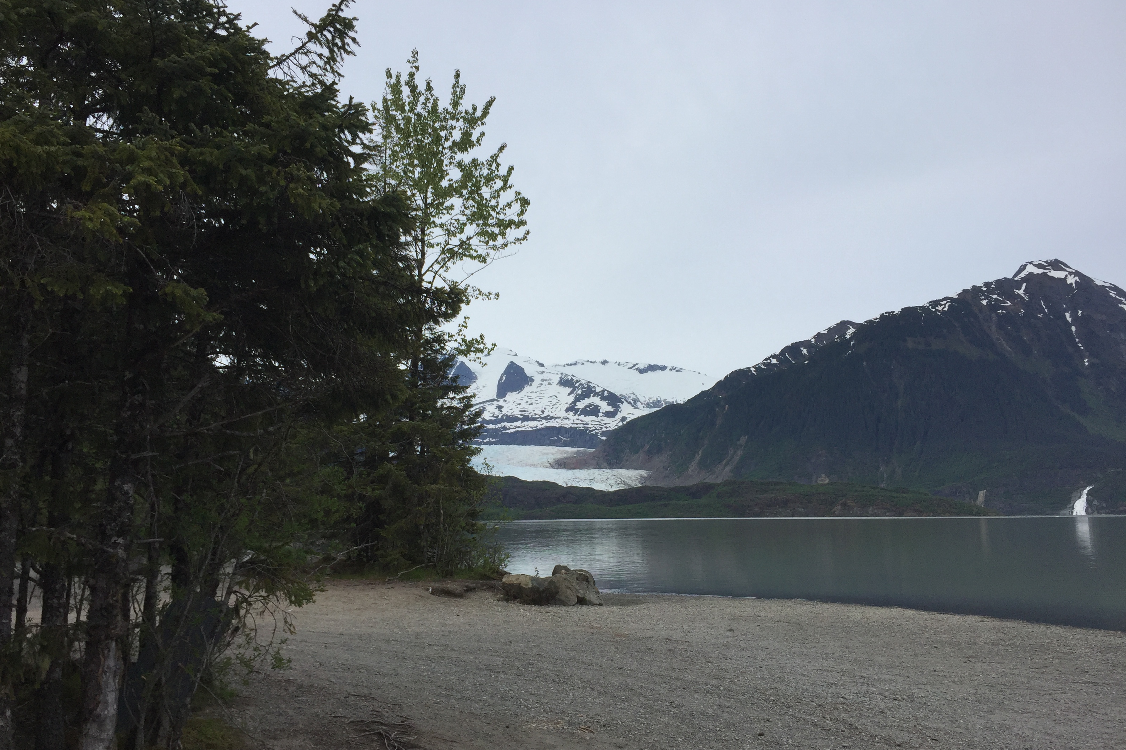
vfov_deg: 42.3
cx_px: 548
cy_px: 378
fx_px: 969
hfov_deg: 60.3
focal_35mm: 31
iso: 32
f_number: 2.2
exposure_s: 1/2198
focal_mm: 4.15
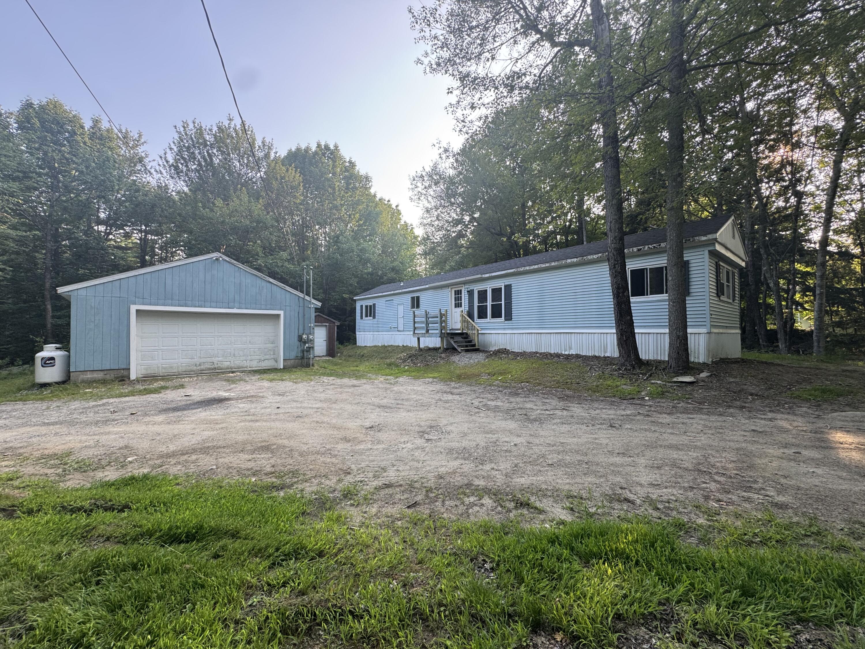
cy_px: 324
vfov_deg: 85.7
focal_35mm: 14
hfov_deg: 102.1
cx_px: 432
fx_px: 350
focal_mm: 2.22
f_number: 2.2
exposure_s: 1/101
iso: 40
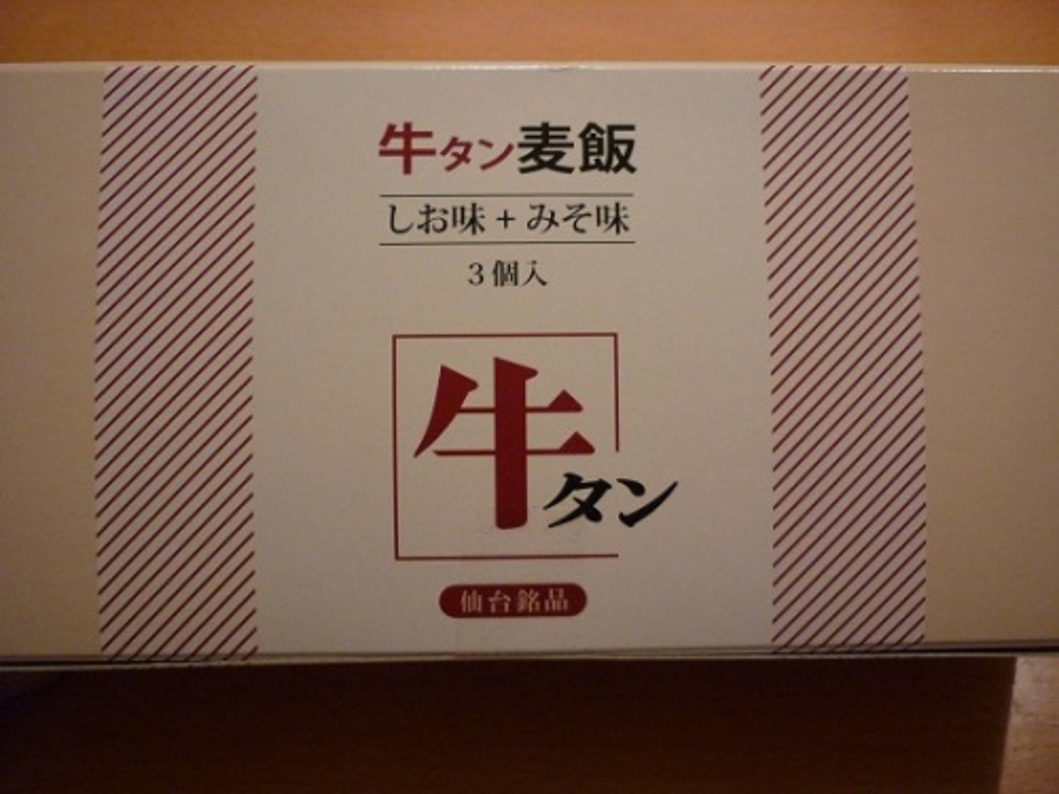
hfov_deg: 55.4
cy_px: 397
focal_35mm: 33
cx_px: 530
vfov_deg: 42.9
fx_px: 1010
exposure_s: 1/30
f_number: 2.8
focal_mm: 5.5
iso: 400
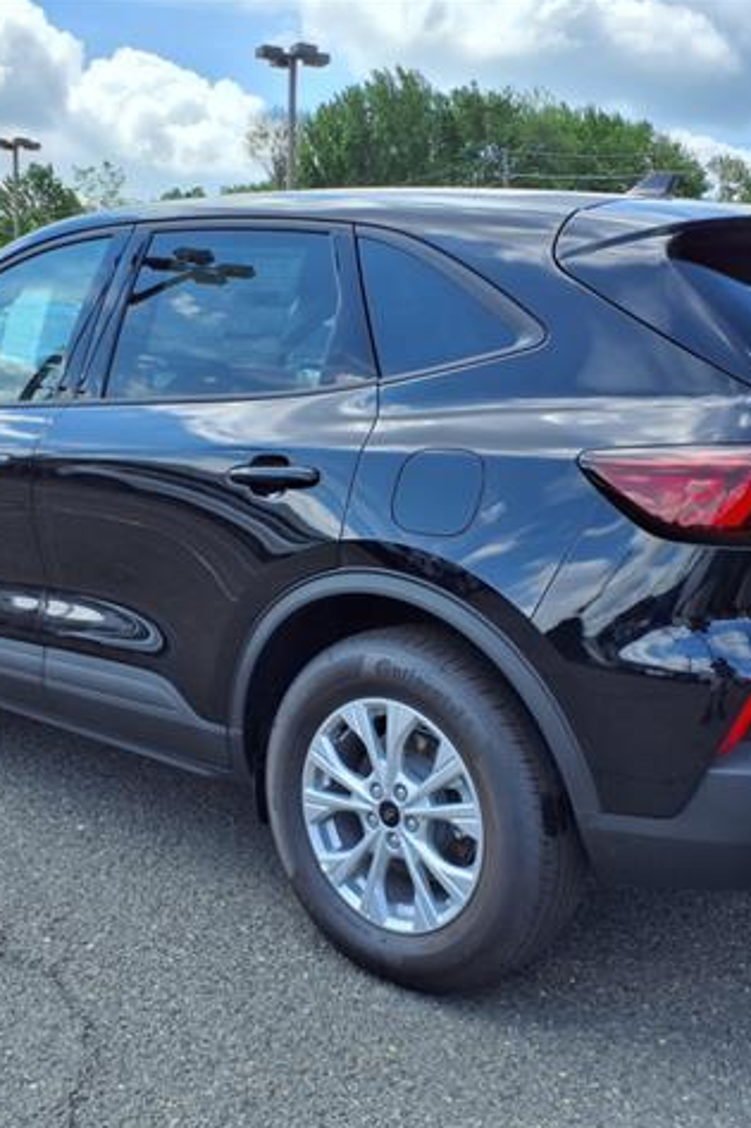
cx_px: 348
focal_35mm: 38
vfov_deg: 50.7
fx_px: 1190
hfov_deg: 35.0
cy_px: 563
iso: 40
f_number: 1.9
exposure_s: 1/769
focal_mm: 3.58
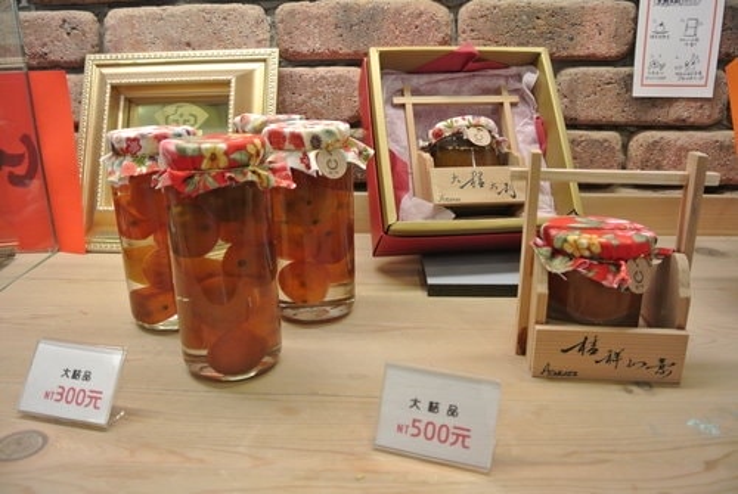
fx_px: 554
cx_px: 369
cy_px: 247
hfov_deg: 67.3
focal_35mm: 27
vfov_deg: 48.1
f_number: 3.5
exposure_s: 1/60
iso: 560
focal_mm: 10
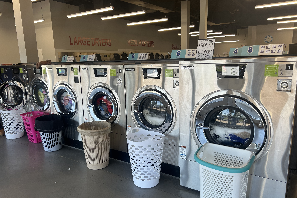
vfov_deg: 46.3
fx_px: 231
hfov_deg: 65.5
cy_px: 110
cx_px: 146
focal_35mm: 28
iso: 40
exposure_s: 1/243
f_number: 1.5
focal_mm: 5.7
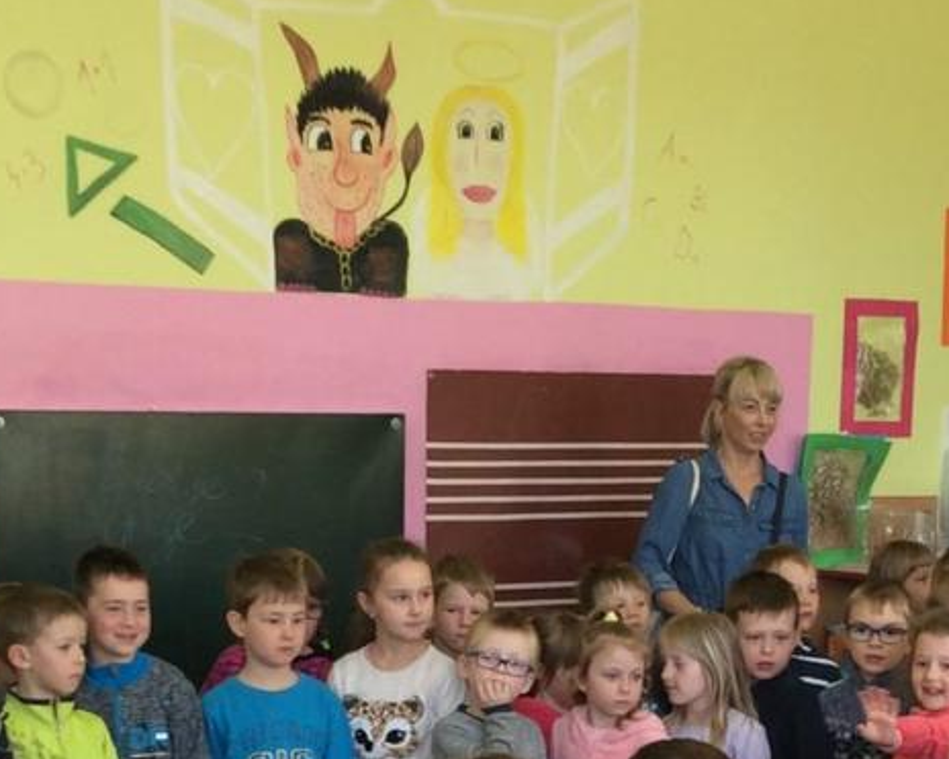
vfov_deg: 16.6
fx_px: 2527
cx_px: 491
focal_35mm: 90
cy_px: 817
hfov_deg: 21.3
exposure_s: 1/50
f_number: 2.4
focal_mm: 3.3
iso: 50
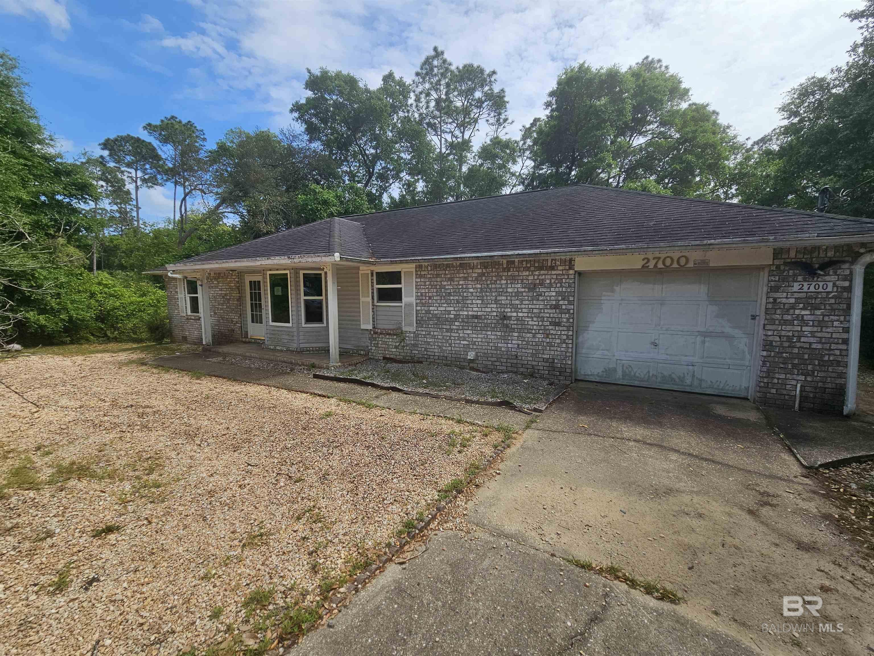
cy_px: 328
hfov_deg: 106.2
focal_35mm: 13
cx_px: 437
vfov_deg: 89.9
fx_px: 328
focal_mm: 2.2
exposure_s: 1/2151
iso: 50
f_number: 2.2
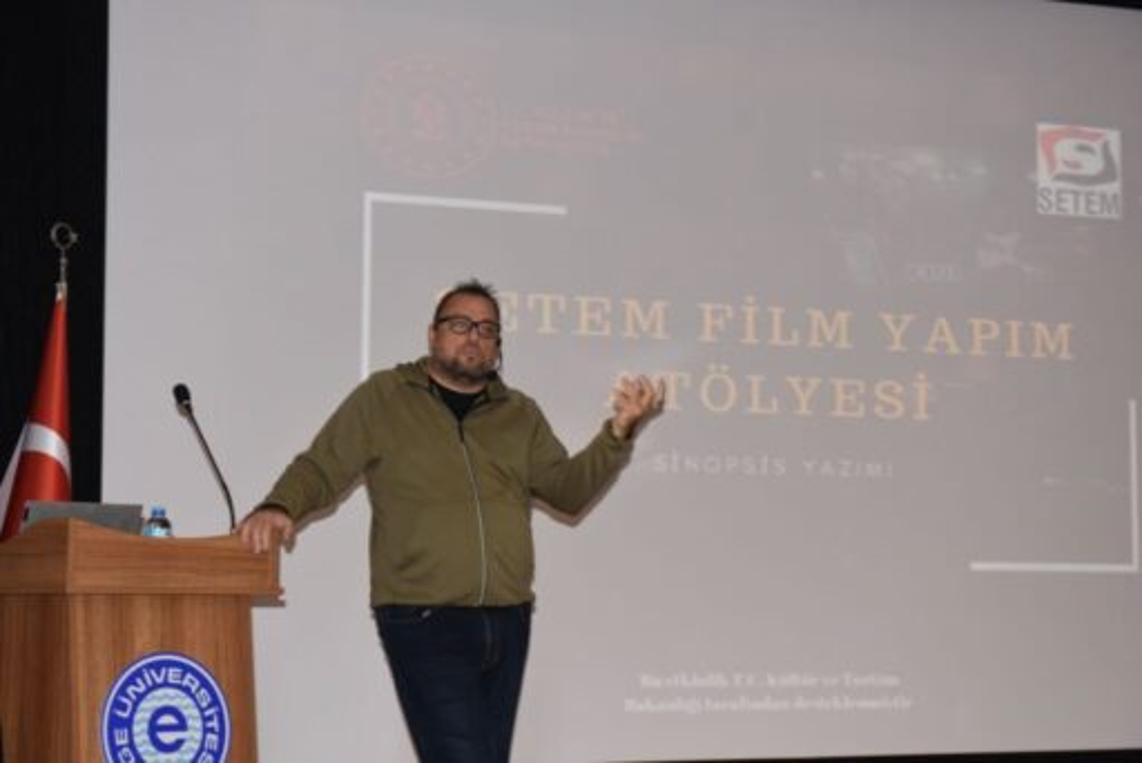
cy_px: 382
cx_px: 571
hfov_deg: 28.8
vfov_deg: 19.5
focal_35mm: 70
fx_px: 2222
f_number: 5
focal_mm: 70
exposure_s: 1/60
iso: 1000
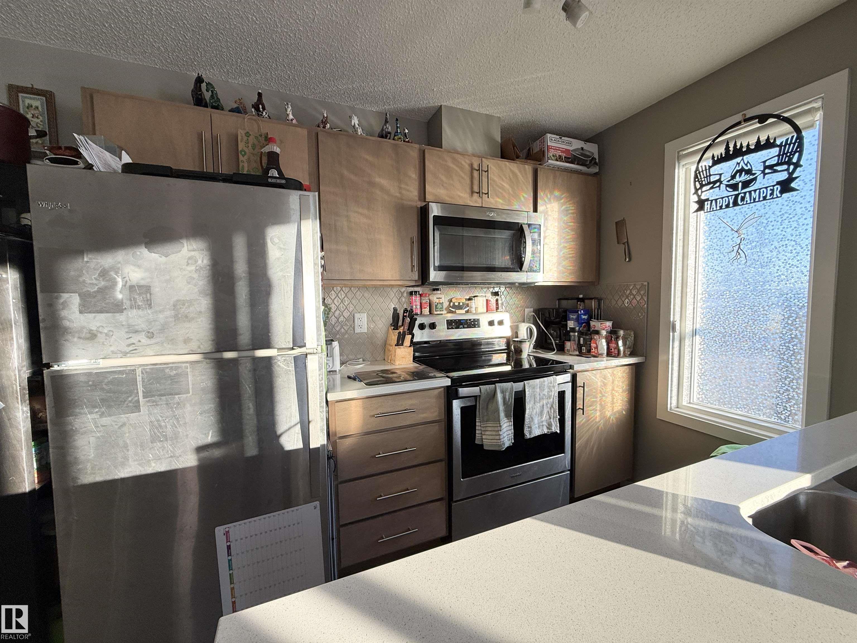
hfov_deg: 102.1
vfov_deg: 85.7
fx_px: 347
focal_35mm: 14
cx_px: 428
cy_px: 322
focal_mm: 2.22
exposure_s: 1/118
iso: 64
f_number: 2.2
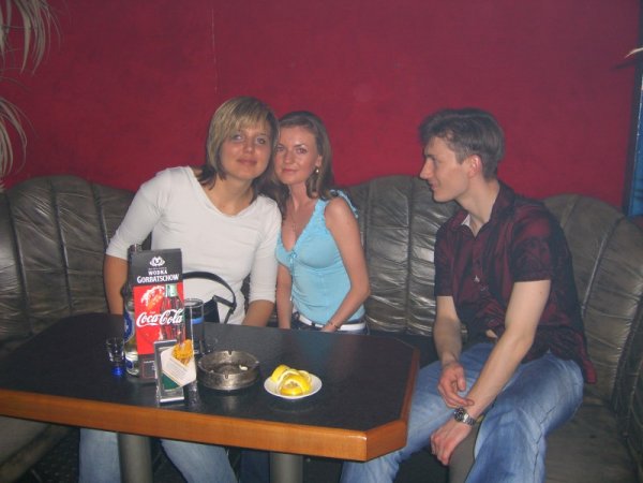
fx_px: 706
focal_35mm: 38
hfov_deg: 49.0
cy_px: 242
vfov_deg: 37.7
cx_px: 322
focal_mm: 7.9
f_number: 2.8
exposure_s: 1/60
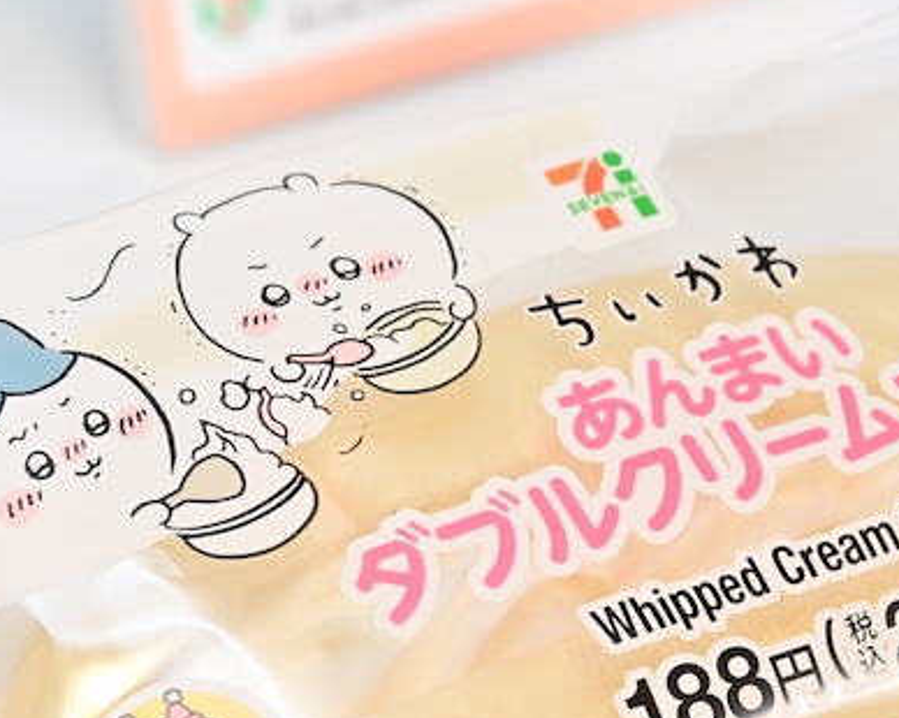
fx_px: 8696
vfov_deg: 4.7
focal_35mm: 327
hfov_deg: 5.9
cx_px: 702
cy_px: 448
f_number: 8
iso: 6400
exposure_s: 1/250
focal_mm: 135
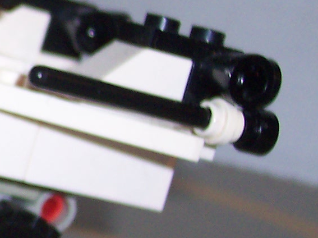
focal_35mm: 173
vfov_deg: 8.6
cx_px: -380
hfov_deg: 10.3
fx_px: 1588
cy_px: 88
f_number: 2.8
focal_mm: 8
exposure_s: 1/30
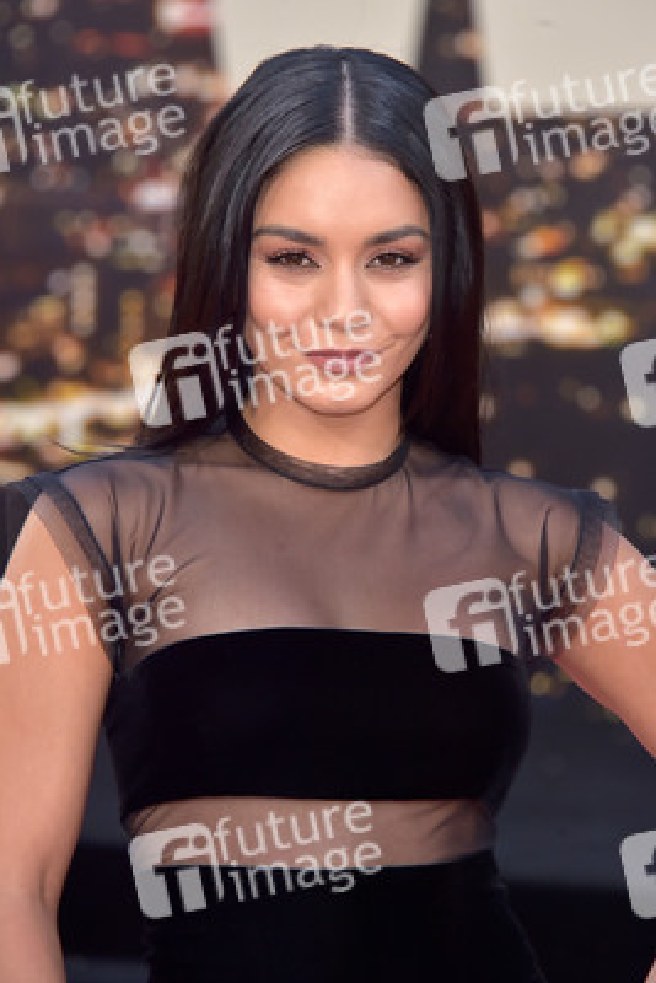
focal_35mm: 190
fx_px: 5188
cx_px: 328
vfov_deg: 10.8
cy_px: 492
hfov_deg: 7.2
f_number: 7.1
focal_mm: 190
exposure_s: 1/250
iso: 500
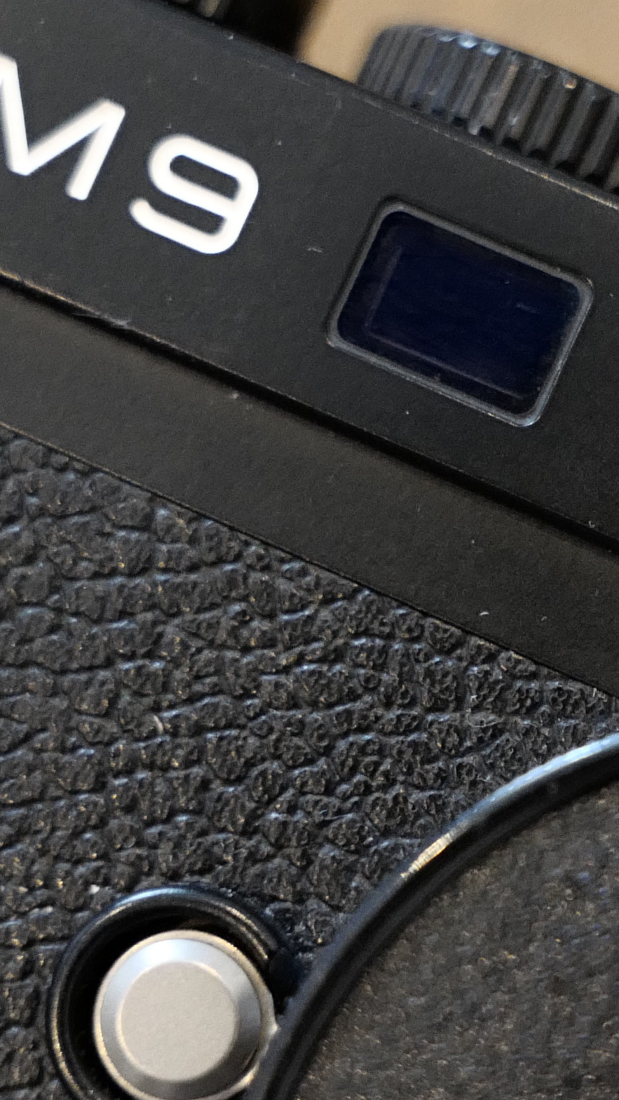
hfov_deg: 9.4
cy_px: 584
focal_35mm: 127
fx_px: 3707
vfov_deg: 16.9
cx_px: 691
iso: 3200
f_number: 3.2
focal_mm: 35
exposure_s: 1/125
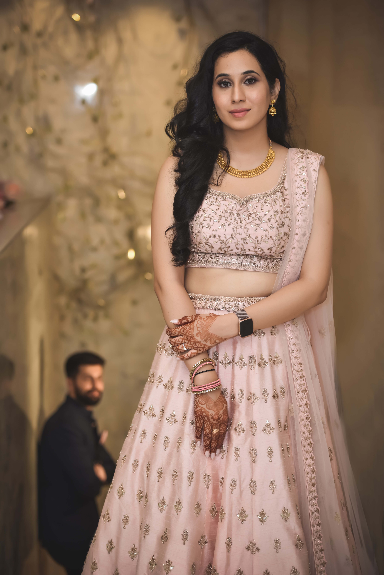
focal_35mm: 78
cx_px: 192
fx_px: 1247
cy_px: 288
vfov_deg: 26.0
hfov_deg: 17.5
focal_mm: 78
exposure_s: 1/160
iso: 320
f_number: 2.8
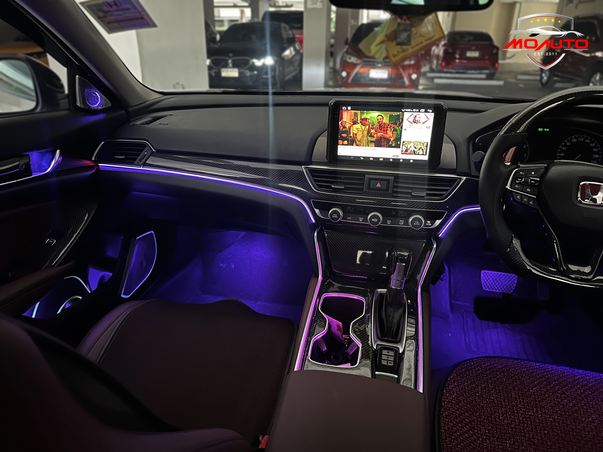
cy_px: 226
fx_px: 418
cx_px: 302
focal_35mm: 24
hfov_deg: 71.6
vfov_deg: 56.8
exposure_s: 1/16
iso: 1250
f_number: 1.78
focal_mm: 6.86
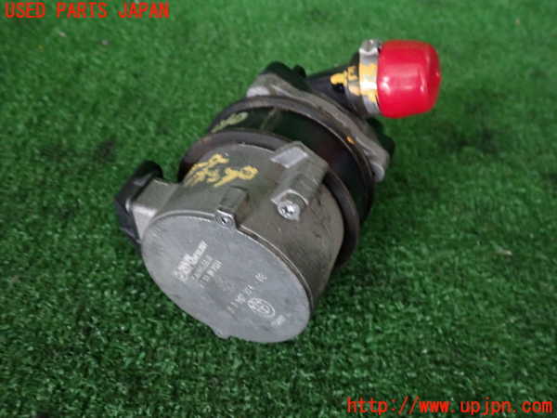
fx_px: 483
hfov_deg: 60.0
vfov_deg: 46.8
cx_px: 278
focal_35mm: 30
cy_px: 209
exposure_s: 1/25
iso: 800
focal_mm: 5.4
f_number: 2.3
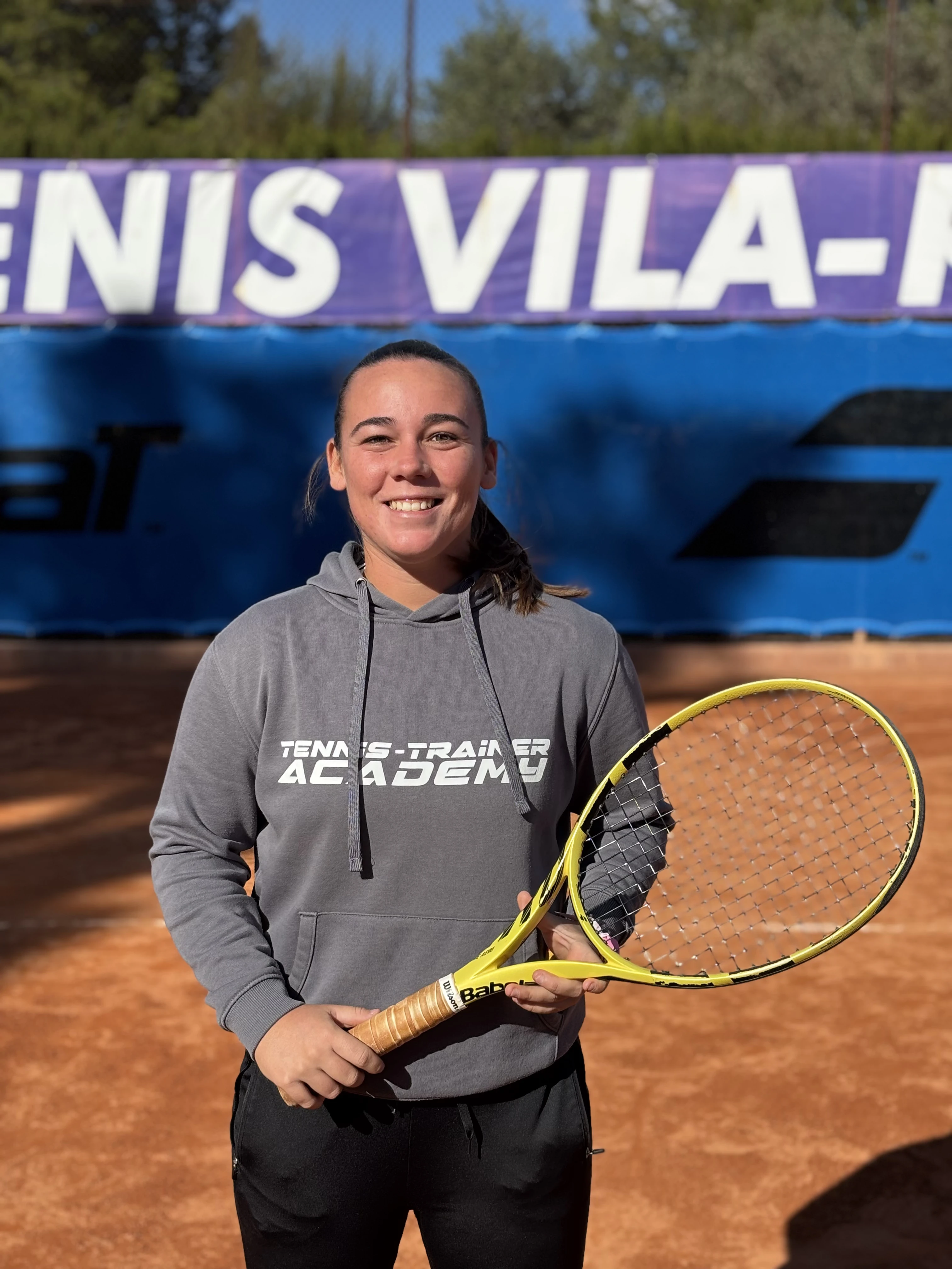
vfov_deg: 36.8
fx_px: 1907
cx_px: 476
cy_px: 634
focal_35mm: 52
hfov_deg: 28.0
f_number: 1.6
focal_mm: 5.96
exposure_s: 1/2857
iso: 40
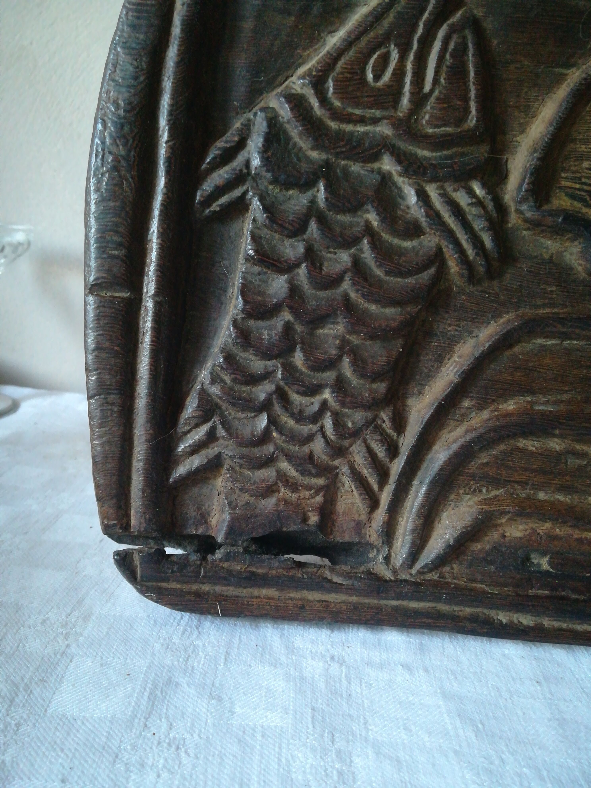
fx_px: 592
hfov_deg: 53.1
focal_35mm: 26
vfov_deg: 67.3
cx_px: 296
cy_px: 394
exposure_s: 1/20
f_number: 2.2
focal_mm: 3.83
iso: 640
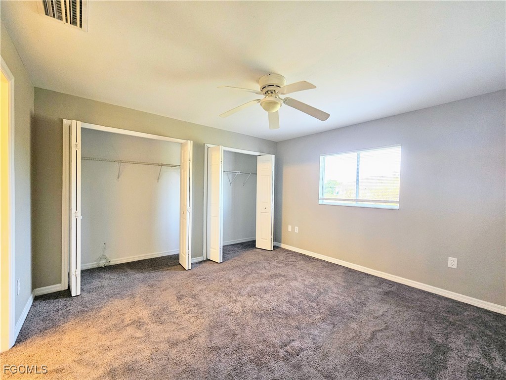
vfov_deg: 89.9
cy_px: 190
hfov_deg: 106.2
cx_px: 253
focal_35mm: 13
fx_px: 190
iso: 320
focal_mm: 2.2
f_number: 2.2
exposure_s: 1/60
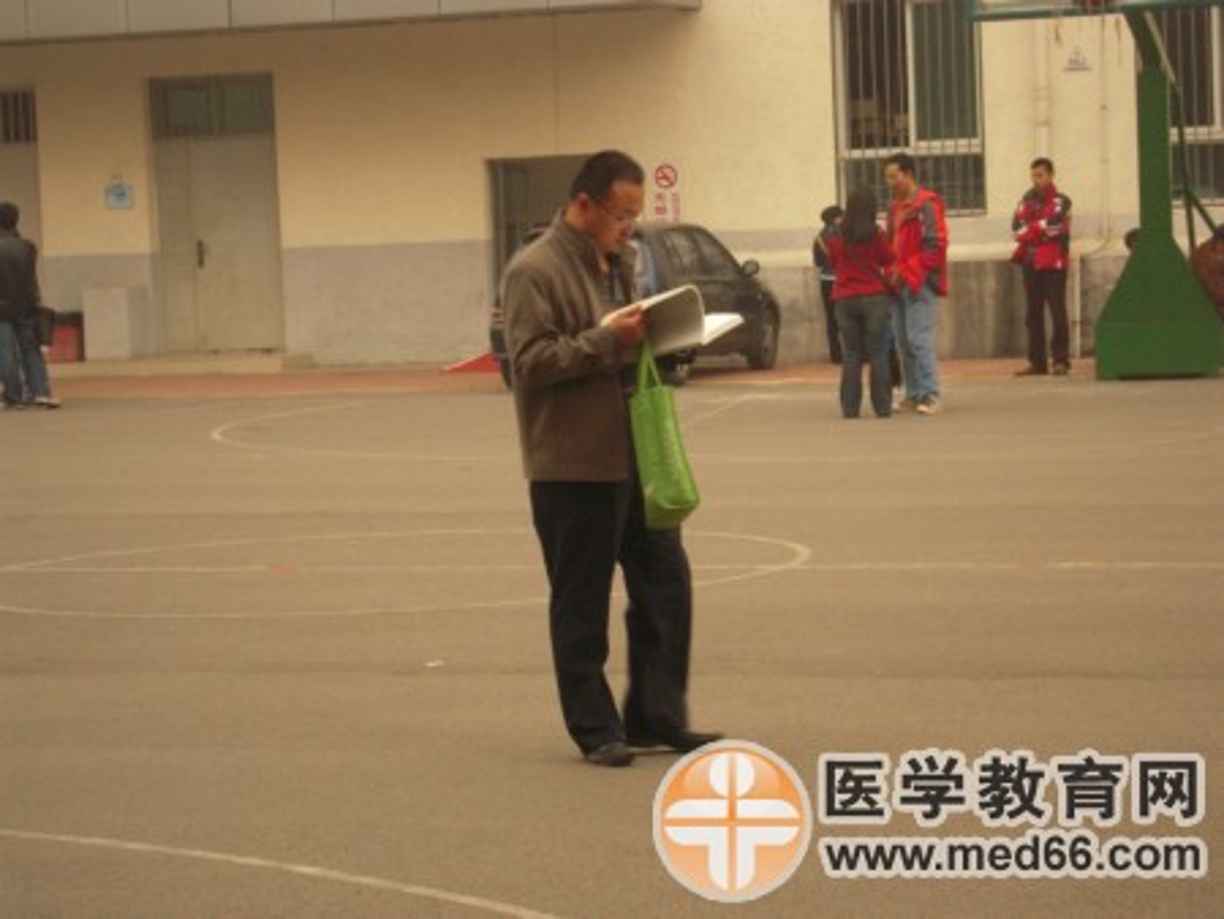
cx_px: 612
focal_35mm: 112
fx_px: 3962
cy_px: 460
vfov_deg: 13.2
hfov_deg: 17.6
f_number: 5.8
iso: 400
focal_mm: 20
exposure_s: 1/80
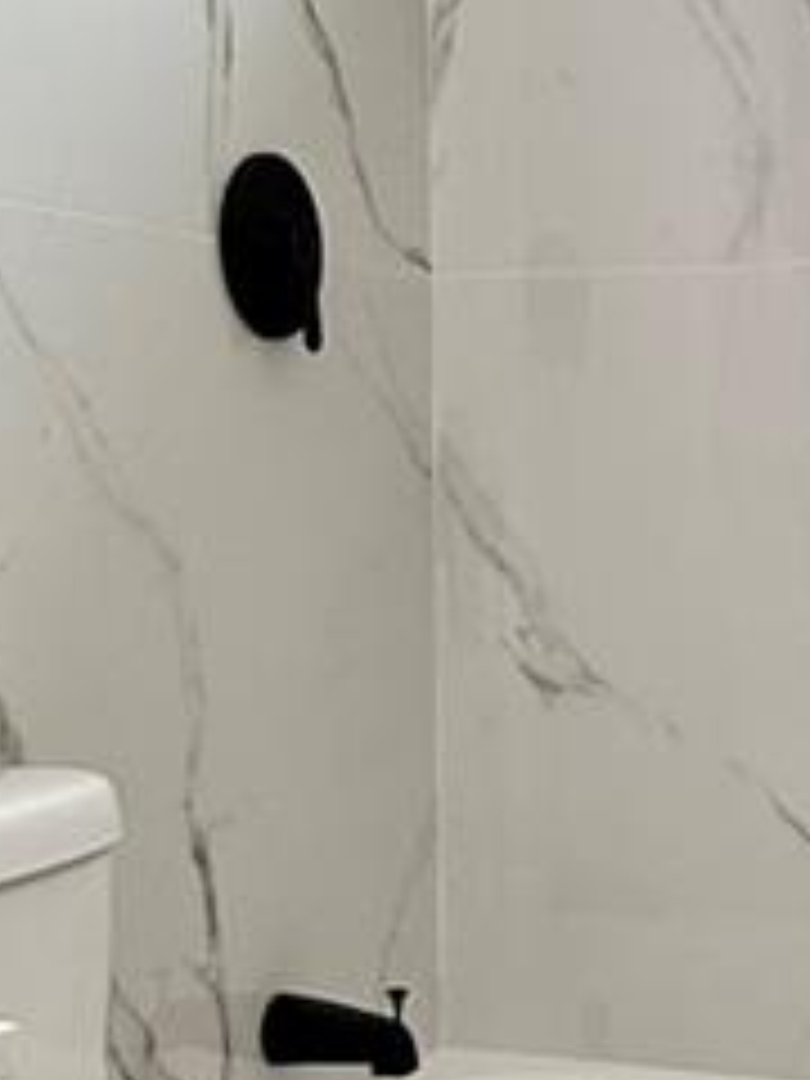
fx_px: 2184
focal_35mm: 70
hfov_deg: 20.8
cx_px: 657
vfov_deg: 27.7
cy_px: 680
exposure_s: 1/120
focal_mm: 2.22
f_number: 2.2
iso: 160
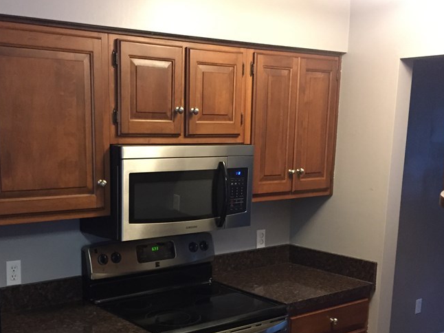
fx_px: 590
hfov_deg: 41.0
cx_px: 174
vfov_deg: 30.9
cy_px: 253
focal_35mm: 46
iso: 250
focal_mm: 4.15
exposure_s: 1/15
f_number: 2.2
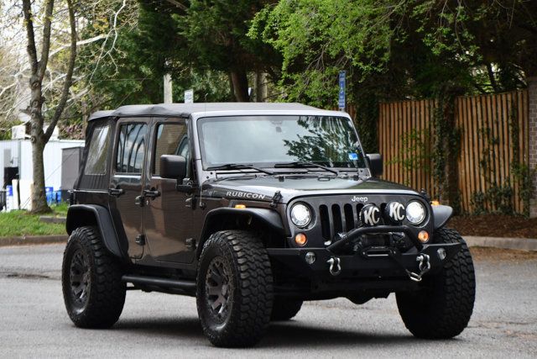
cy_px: 180
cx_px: 268
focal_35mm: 142
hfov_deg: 14.4
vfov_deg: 9.7
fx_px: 2119
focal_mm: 95
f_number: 5.6
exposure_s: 1/250
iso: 400
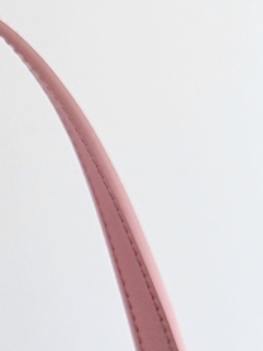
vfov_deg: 13.3
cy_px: 248
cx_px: -478
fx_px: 1502
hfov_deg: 8.6
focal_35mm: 148
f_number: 1.78
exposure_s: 1/144
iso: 50
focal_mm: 6.76
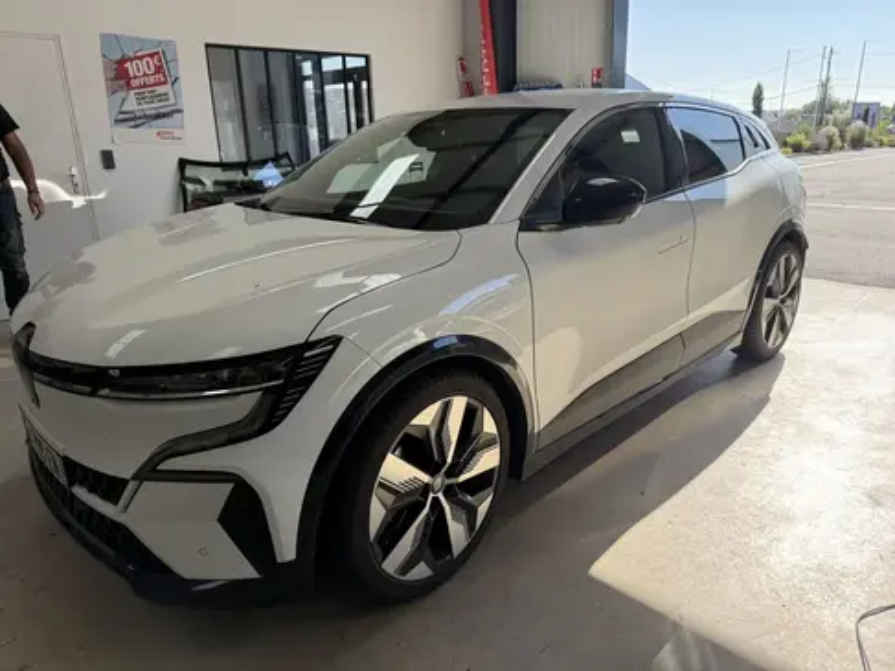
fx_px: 620
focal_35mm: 24
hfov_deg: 71.6
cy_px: 336
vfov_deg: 56.8
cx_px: 448
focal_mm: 6.76
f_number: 1.78
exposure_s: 1/1174
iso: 100
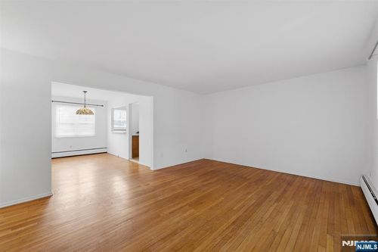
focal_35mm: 14
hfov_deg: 104.3
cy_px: 126
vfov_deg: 81.2
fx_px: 147
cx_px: 189
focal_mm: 14
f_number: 8
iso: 250
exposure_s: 1/40
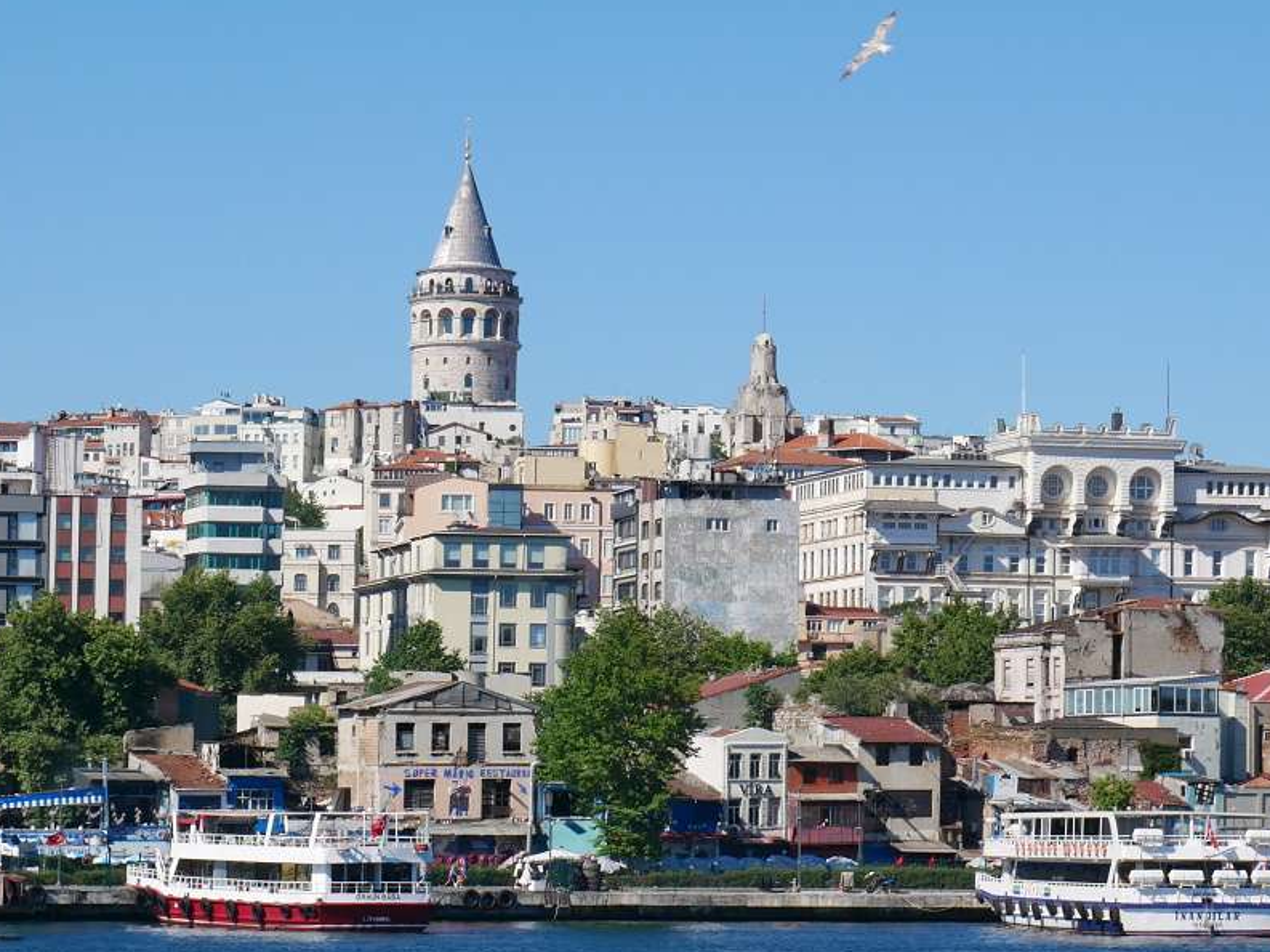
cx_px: 476
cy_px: 498
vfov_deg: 14.1
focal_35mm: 105
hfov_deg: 18.7
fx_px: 3851
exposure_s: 1/500
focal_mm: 39
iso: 200
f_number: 9
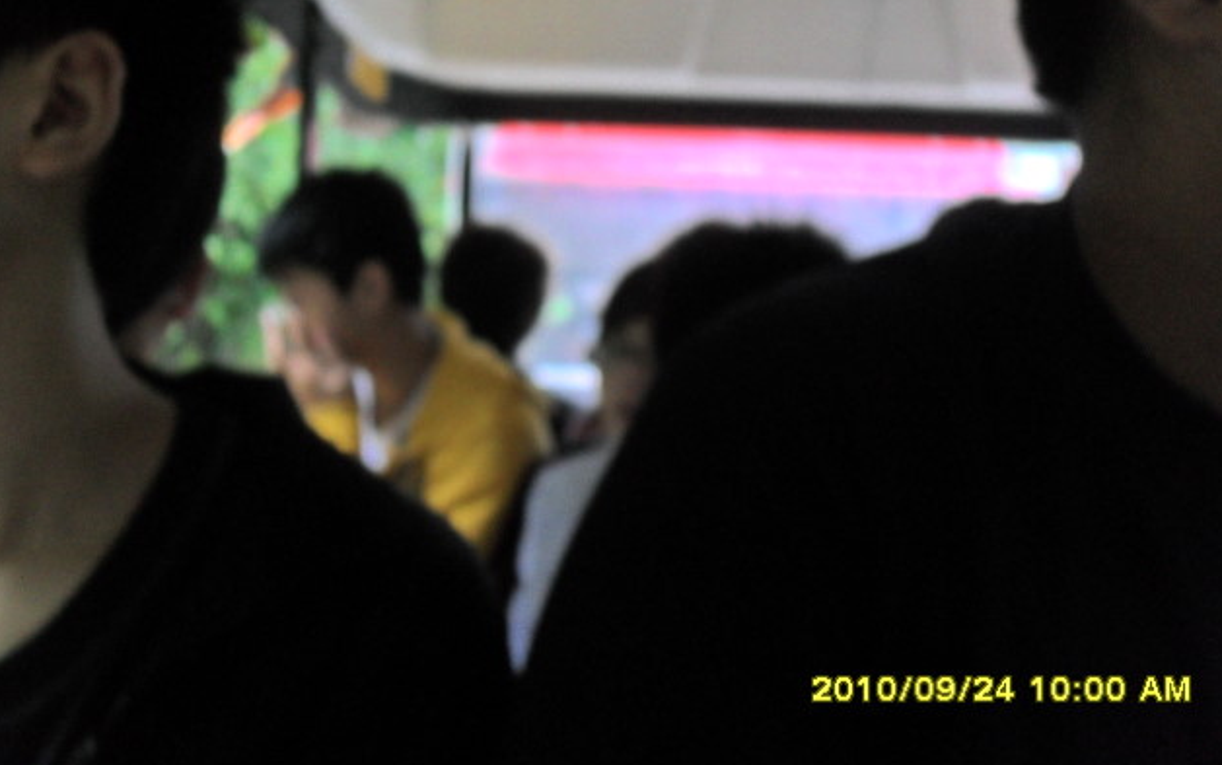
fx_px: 1799
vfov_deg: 24.0
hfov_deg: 37.5
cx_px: 611
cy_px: 311
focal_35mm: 54
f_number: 3.3
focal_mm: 8.8
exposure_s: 1/20
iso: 400
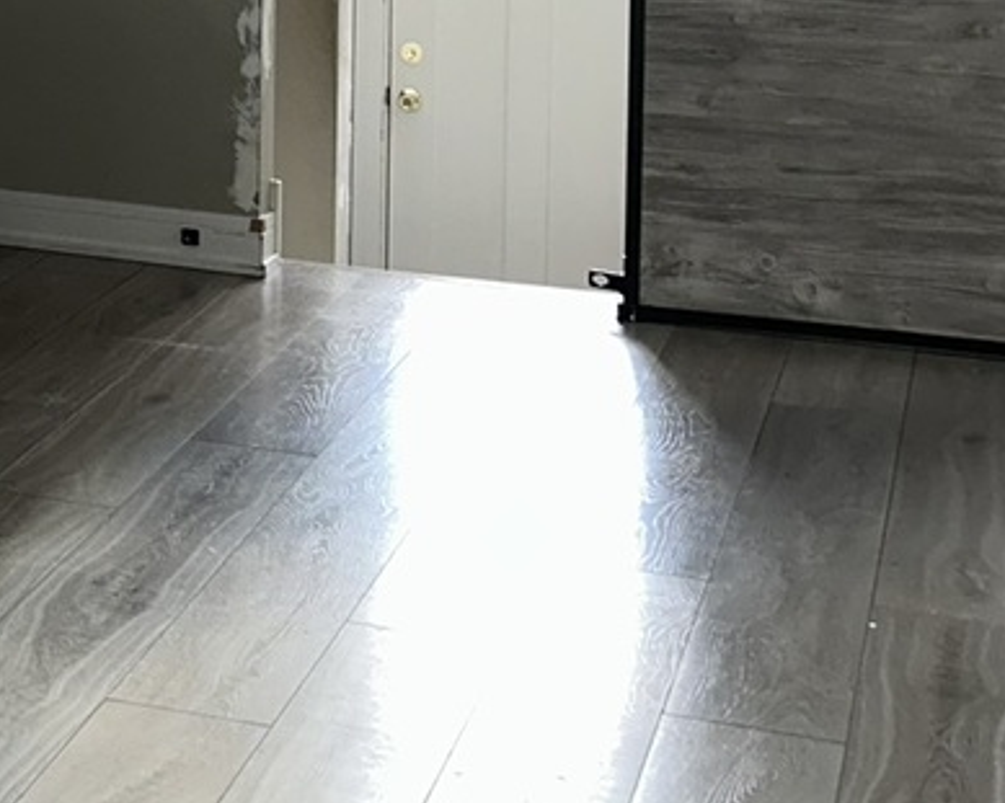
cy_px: -219
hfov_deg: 18.6
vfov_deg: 15.6
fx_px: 2795
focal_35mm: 94
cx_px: -395
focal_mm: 5.7
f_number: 1.5
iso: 64
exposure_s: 1/21
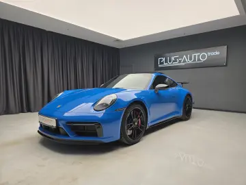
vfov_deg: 58.9
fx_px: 163
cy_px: 92
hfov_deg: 73.9
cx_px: 123
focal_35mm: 23
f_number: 1.7
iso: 80
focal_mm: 6.3
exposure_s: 1/180
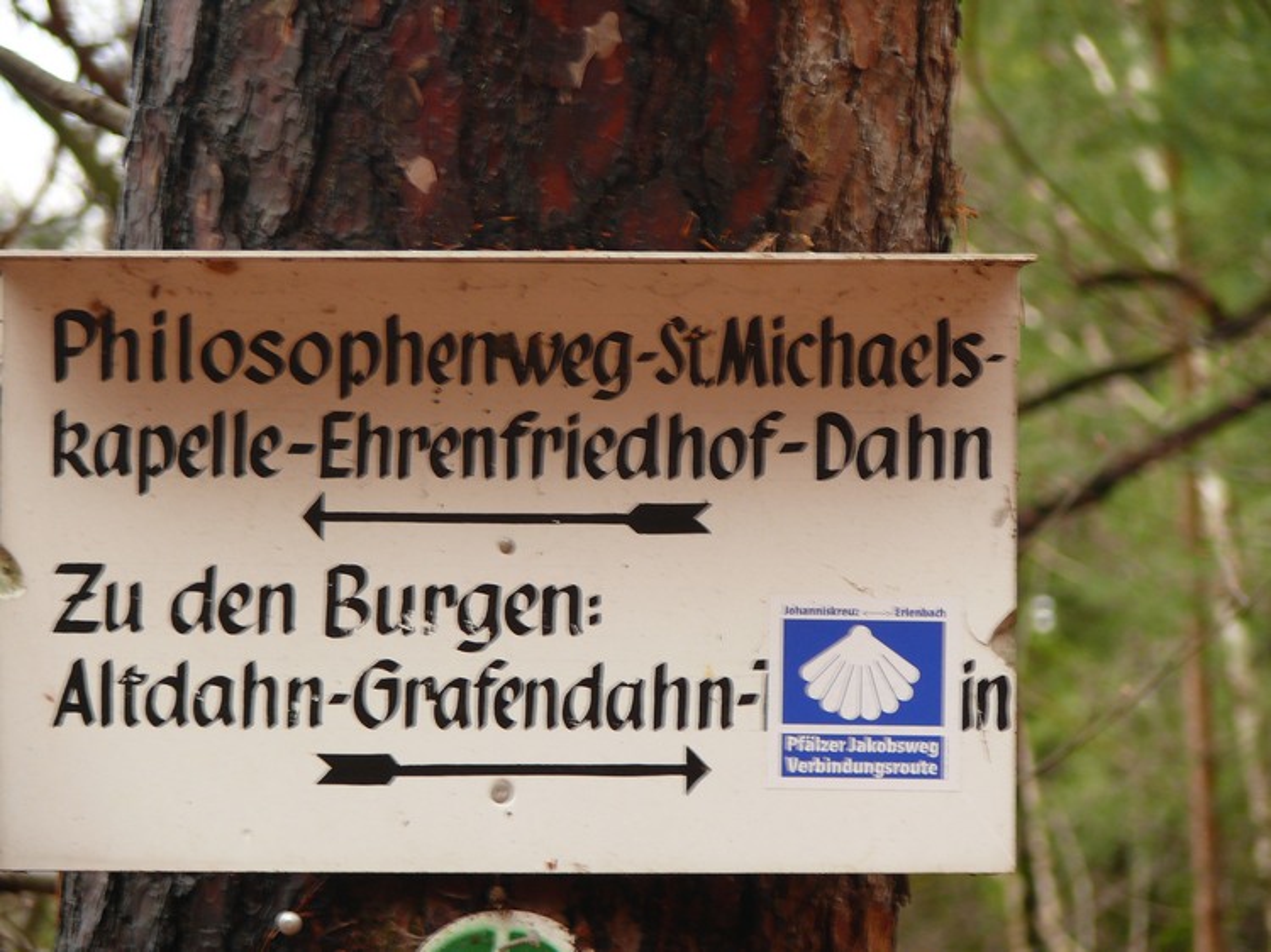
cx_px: 636
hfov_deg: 8.8
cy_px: 476
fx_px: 8222
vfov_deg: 6.6
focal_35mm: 224
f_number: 3.6
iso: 125
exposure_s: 1/30
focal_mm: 47.3
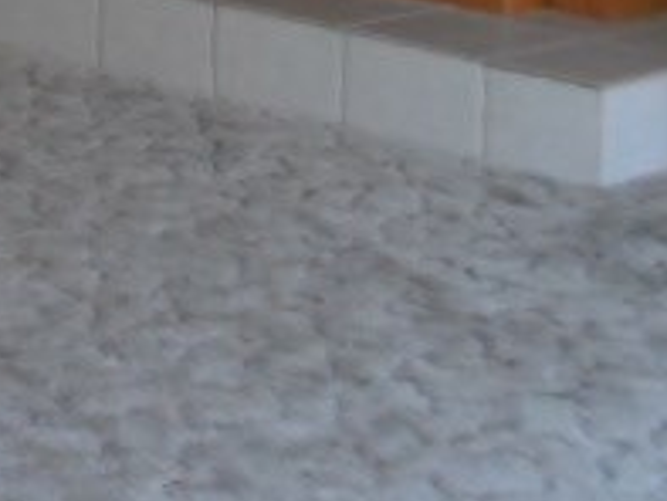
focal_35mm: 130
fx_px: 2506
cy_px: -447
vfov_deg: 10.6
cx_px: -813
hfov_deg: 12.6
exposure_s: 1/90
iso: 200
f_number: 2.5
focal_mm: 4.5
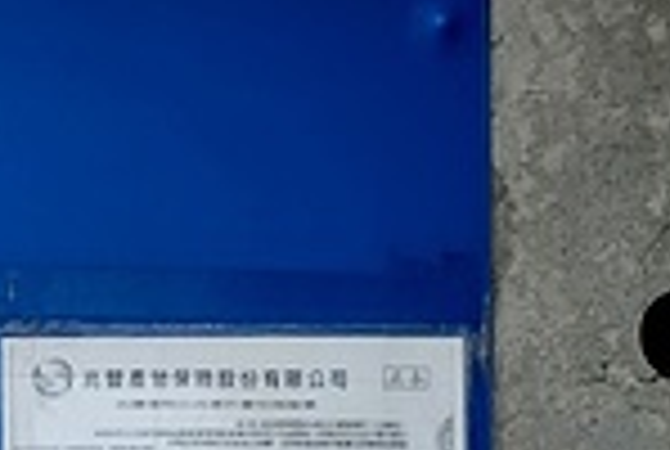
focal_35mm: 240
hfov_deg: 7.2
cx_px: -1596
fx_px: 4476
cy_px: 1384
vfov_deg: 5.4
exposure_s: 1/640
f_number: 5.6
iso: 400
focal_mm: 23.2
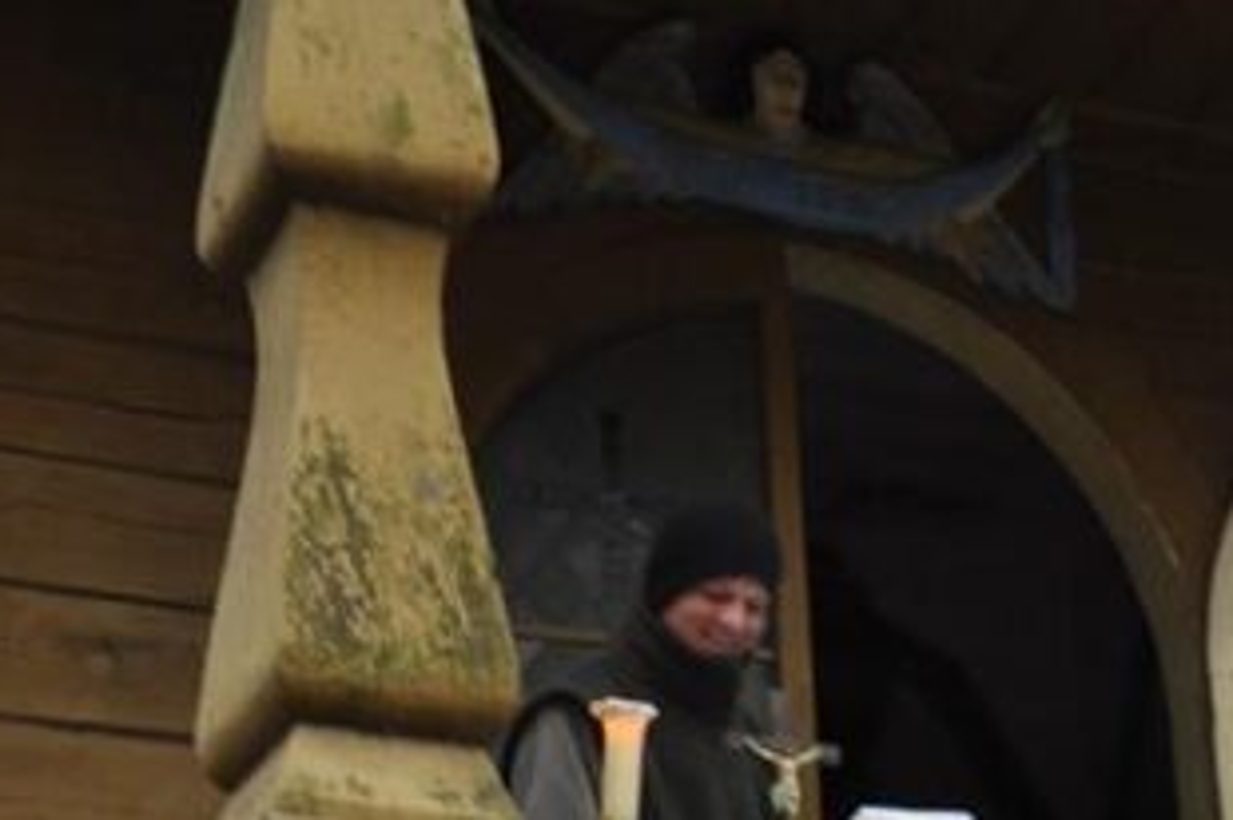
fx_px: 3558
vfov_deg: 13.0
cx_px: 1046
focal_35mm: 104
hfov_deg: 19.4
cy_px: 824
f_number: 4
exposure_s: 1/30
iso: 800
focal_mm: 28
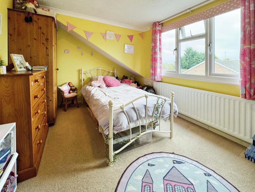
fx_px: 103
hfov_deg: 102.1
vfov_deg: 85.7
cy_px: 96
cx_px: 128
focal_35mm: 14
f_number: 2.2
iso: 200
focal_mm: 2.22
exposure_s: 1/50
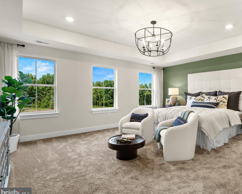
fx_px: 147
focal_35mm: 21
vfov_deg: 66.6
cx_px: 151
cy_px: 97
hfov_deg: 77.4
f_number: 8
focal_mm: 17.5
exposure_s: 1/2.5
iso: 400
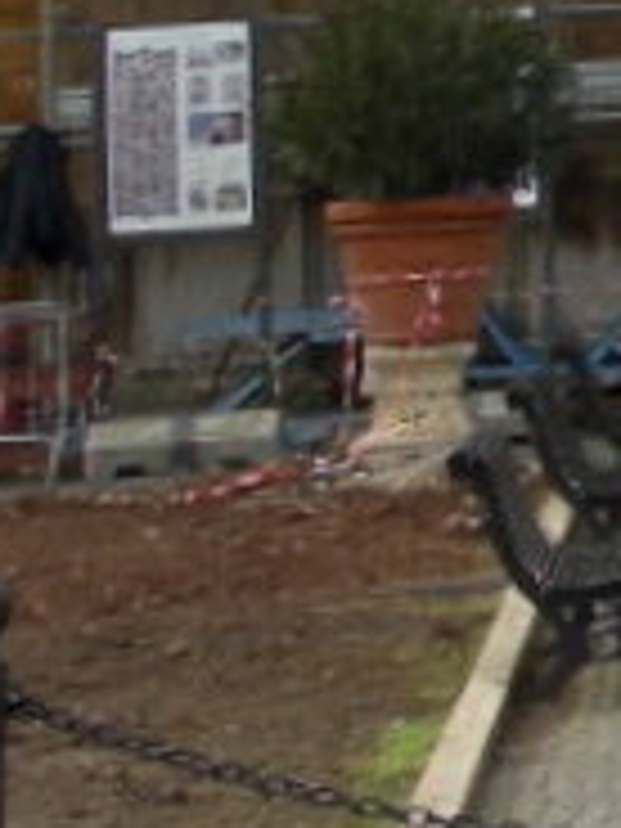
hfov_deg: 5.4
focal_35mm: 230
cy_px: -783
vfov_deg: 8.2
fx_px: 5502
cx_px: 2781
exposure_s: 1/130
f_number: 5
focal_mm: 5.8
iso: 64
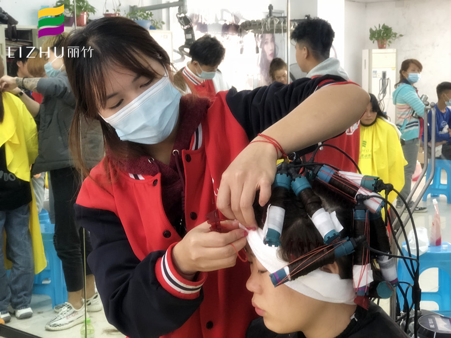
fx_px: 743
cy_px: 169
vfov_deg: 25.7
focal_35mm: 57
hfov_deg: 33.8
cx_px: 226
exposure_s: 1/33
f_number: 2.8
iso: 250
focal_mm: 6.6
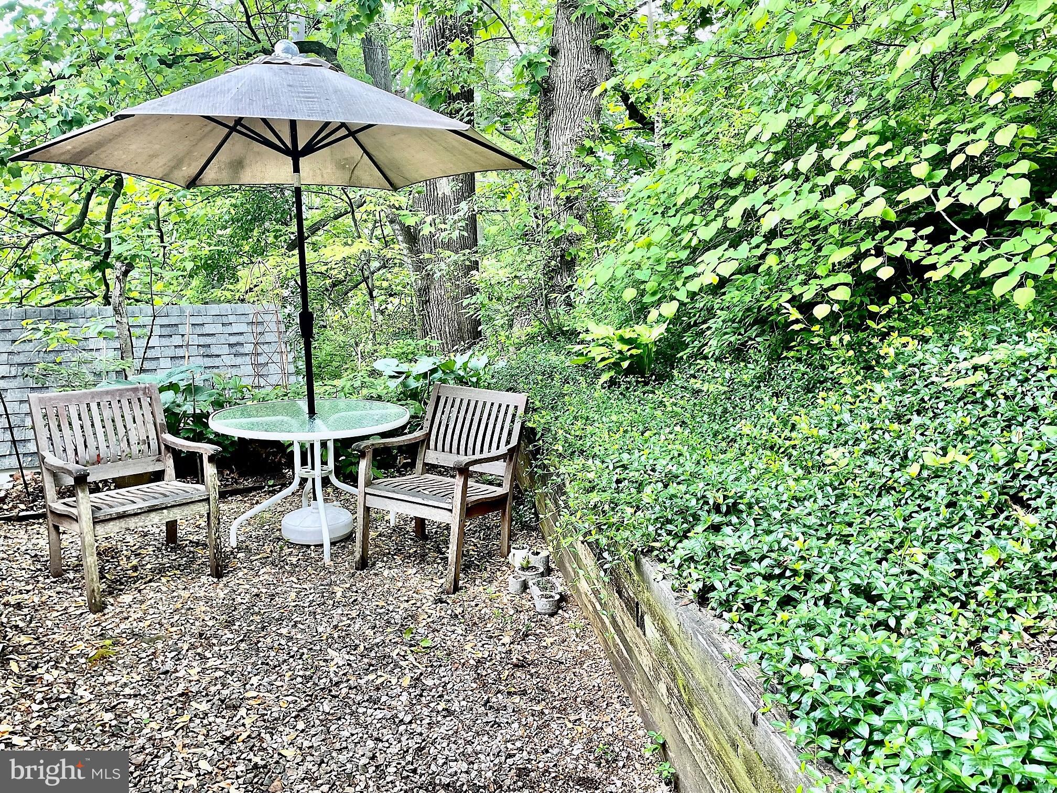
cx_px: 528
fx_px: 794
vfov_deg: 53.1
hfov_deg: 67.3
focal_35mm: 26
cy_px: 396
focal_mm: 4.2
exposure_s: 1/121
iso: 125
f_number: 1.6
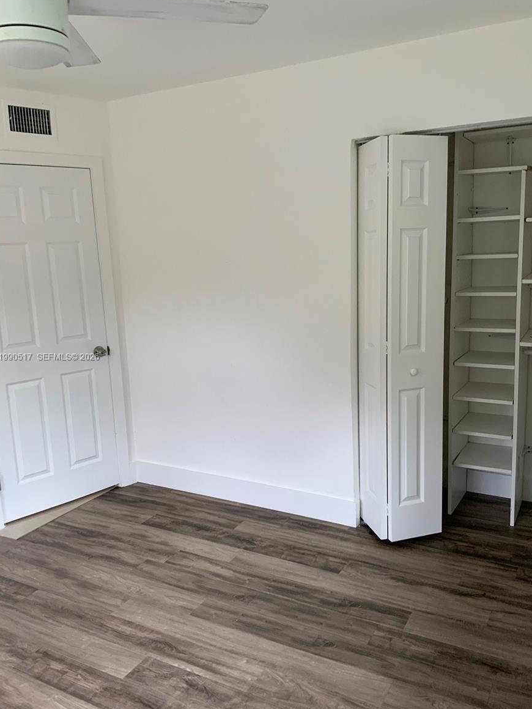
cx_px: 261
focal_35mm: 30
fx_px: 615
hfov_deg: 46.8
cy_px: 358
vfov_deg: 60.0
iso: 64
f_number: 1.8
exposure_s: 1/120
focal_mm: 3
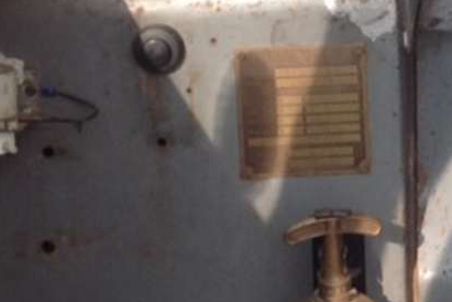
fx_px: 2222
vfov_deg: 7.7
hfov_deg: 11.3
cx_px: 622
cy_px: -78
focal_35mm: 177
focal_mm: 4.28
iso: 50
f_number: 2.4
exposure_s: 1/426
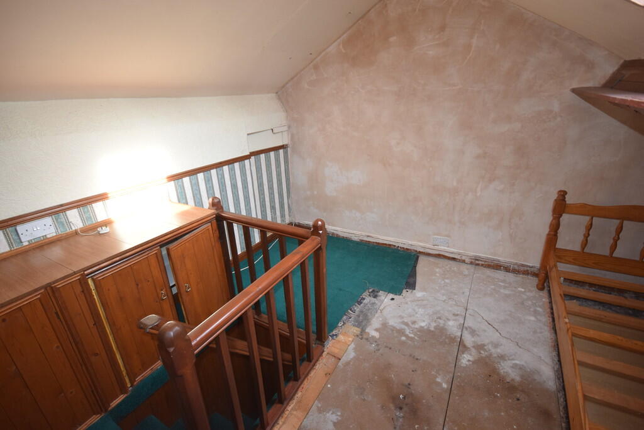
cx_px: 322
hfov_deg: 92.4
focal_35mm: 17
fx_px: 309
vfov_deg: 69.7
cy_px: 215
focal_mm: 11.5
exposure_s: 1/125
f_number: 5.6
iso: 800
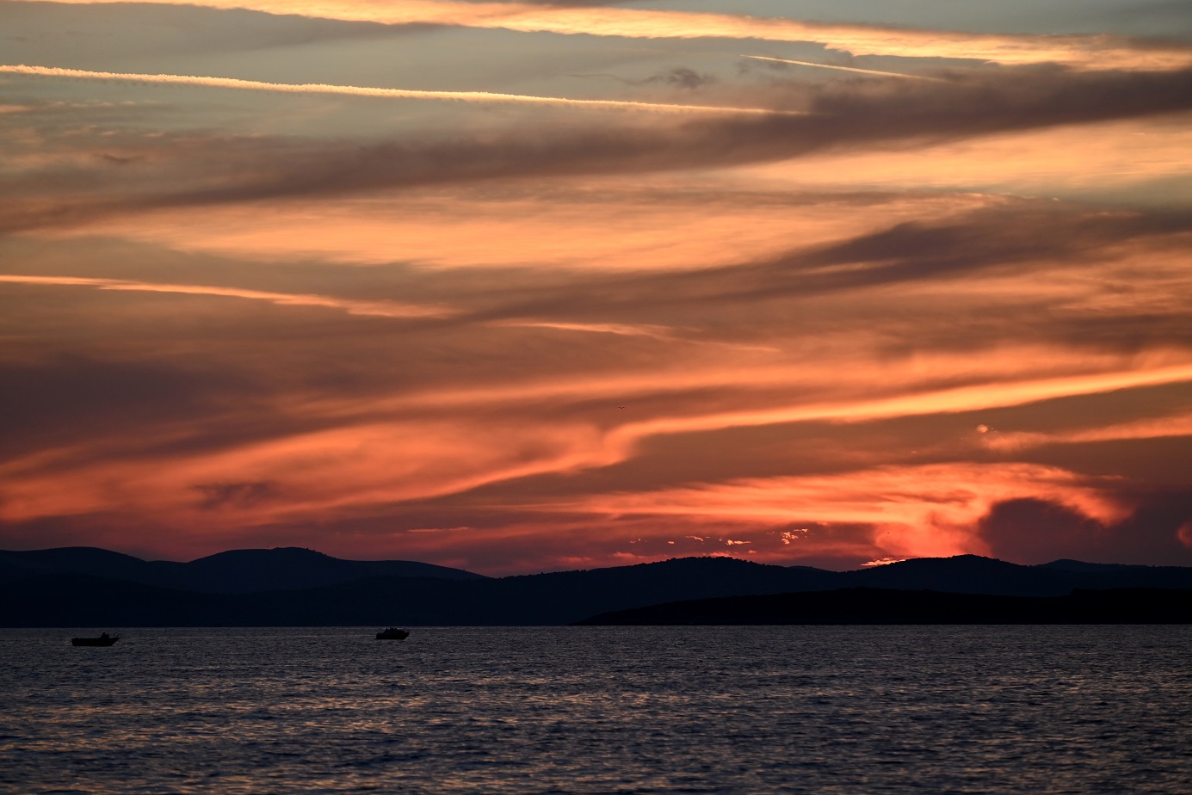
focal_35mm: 195
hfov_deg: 10.5
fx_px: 6458
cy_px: 373
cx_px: 590
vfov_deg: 7.0
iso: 400
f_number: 5
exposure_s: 1/1000
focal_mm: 180
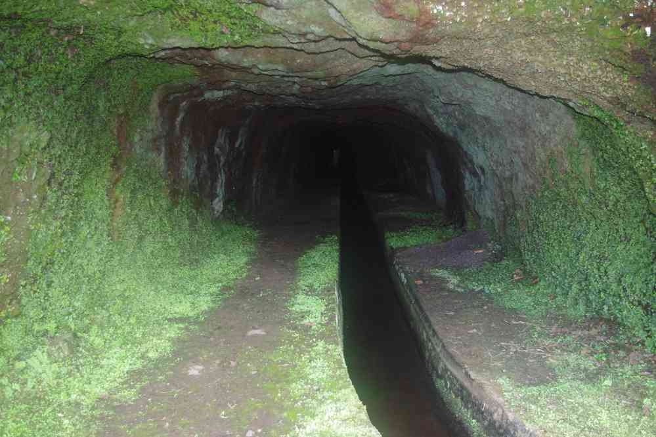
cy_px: 218
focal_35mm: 32
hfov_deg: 59.5
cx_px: 328
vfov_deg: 41.7
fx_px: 574
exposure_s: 1/50
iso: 3200
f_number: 4
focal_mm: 21
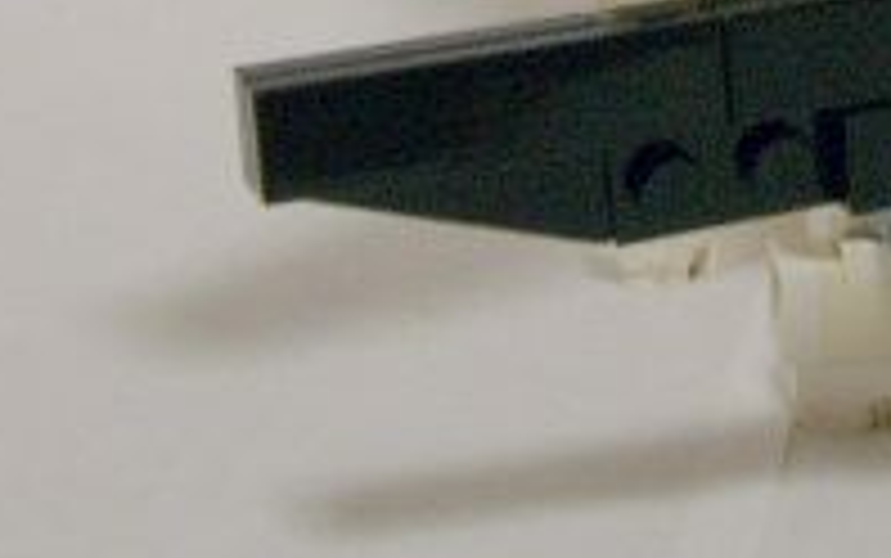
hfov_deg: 15.7
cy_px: -436
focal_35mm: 130
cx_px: 904
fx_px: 3159
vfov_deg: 9.6
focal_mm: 5.8
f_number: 3.5
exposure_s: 1/18.8
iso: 100
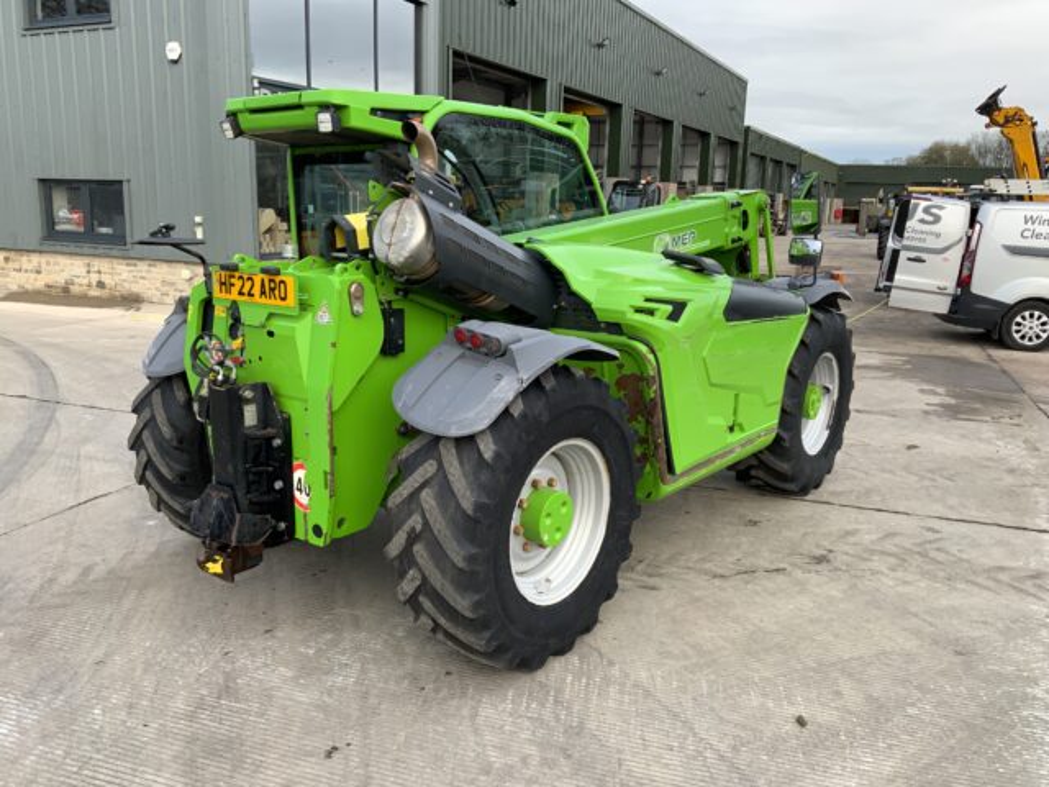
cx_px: 524
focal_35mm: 29
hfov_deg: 61.7
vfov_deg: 48.2
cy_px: 394
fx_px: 879
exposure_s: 1/125
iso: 16
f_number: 1.8
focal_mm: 3
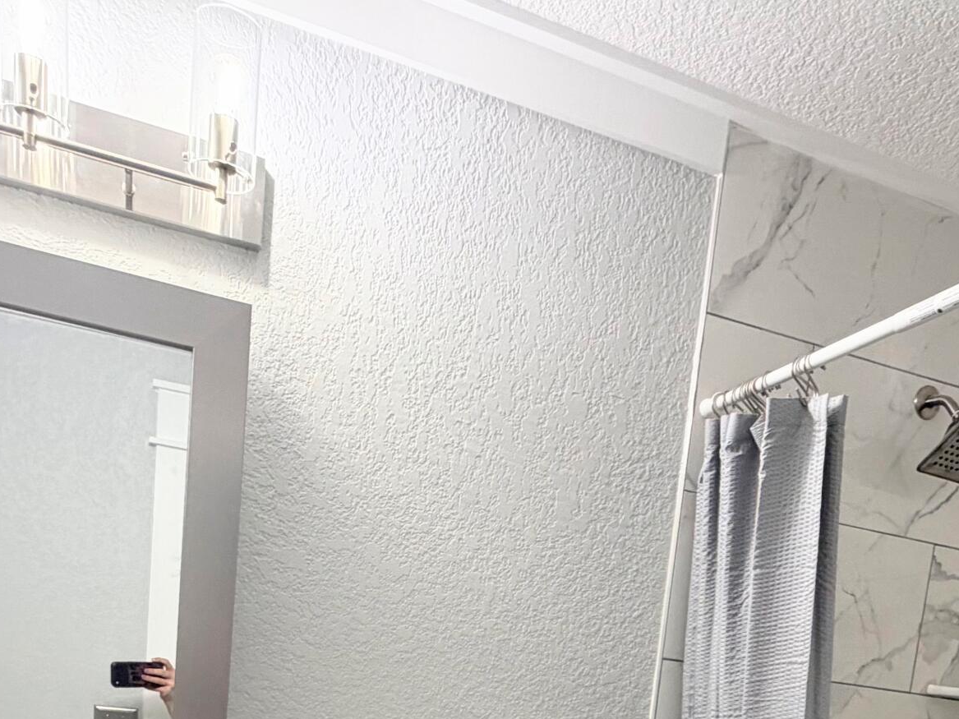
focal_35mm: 36
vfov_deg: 32.4
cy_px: 872
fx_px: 997
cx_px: 514
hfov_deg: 51.3
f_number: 2.2
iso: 320
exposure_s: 1/120
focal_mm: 2.22
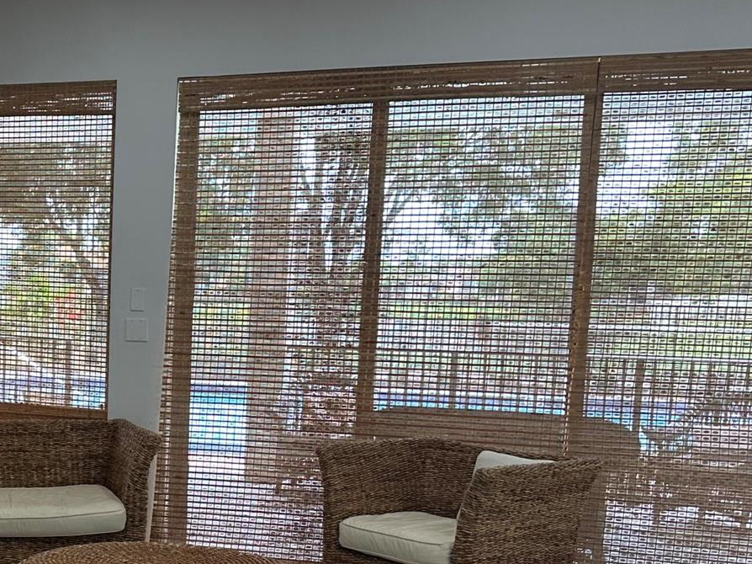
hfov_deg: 32.7
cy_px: 402
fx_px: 1195
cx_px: 40
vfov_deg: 26.3
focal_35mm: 55
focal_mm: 6.86
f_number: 1.78
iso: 125
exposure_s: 1/60
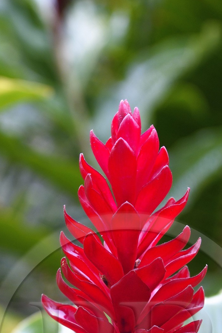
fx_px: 1473
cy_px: 361
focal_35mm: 159
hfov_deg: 8.6
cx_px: 127
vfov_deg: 12.7
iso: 800
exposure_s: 1/50
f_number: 6.3
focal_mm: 70
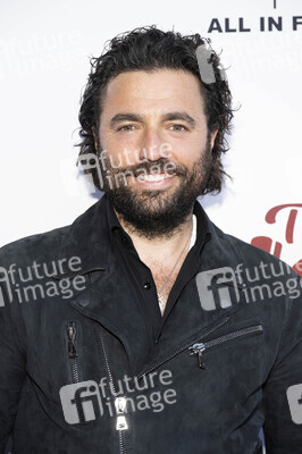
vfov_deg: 26.0
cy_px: 227
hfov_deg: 17.5
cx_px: 151
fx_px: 983
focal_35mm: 78
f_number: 5.6
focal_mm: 78
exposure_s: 1/200
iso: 400
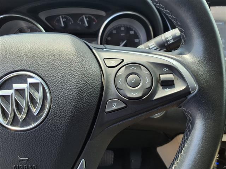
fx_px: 176
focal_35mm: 27
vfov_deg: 51.4
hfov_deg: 65.3
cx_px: 113
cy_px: 84
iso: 40
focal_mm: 3.58
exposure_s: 1/278
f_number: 1.9
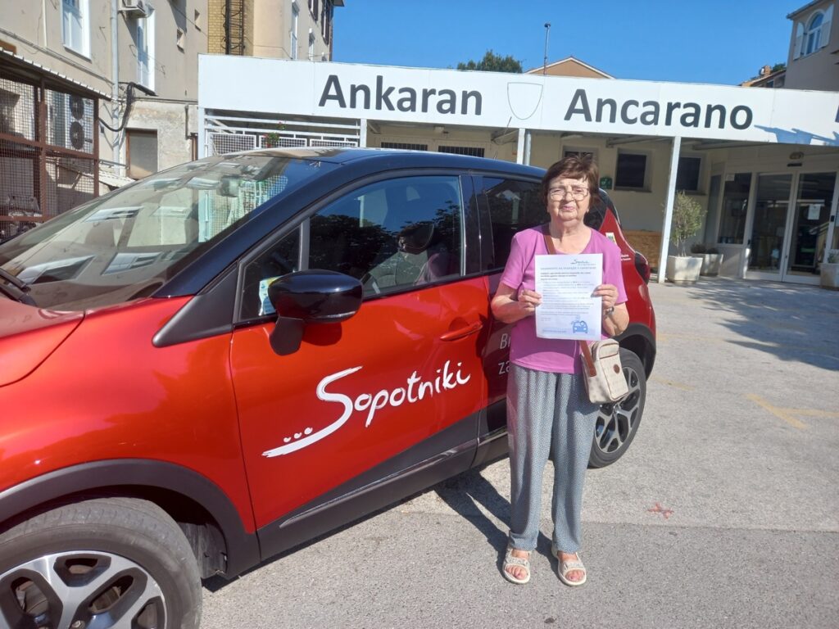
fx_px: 606
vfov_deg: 54.9
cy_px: 314
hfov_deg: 69.4
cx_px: 420
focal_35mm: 25
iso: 25
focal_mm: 4.6
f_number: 2
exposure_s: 1/714
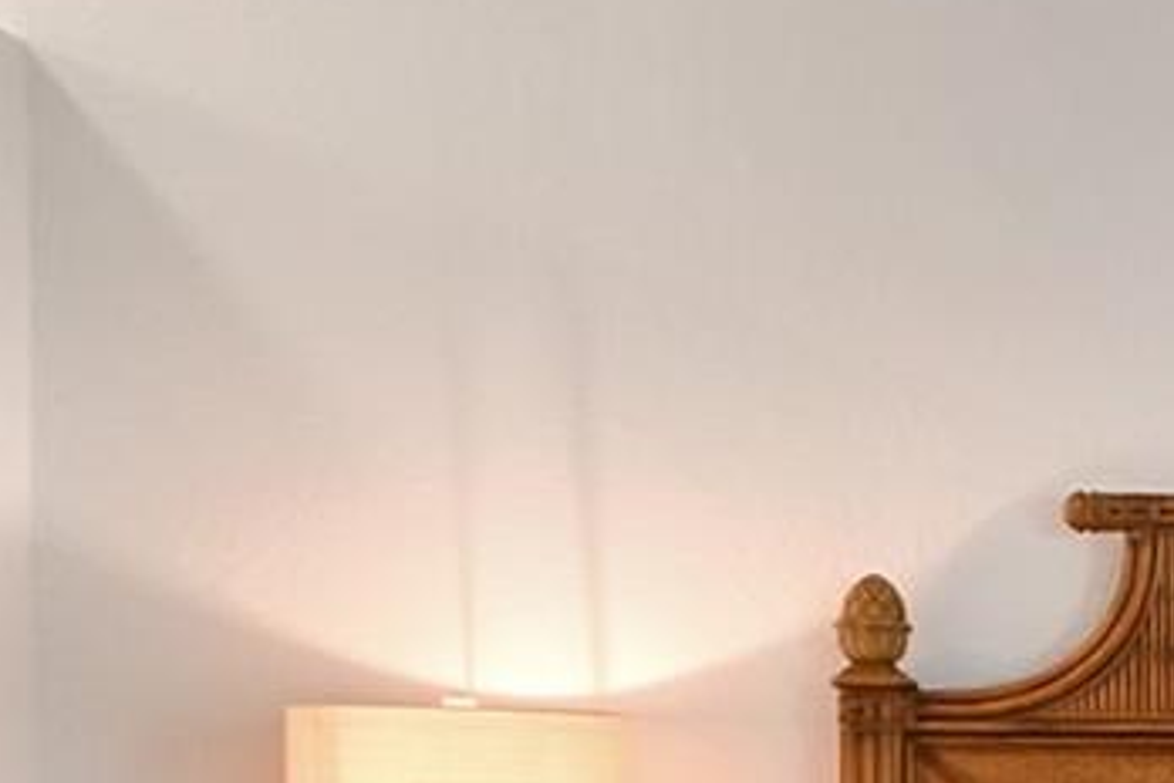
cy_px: 888
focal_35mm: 69
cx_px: 2024
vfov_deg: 18.9
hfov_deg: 21.3
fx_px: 2250
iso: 1000
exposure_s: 1/50
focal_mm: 10
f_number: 4
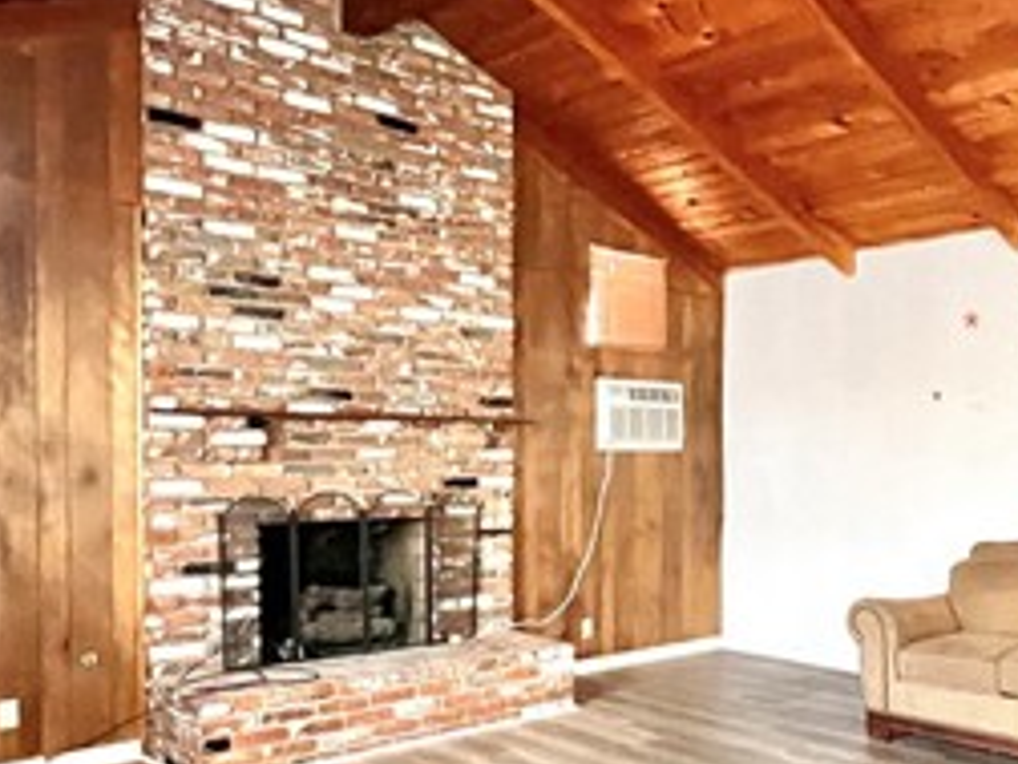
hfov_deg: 51.8
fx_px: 970
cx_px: 816
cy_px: 477
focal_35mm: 33
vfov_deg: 42.6
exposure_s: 1/30
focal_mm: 1.57
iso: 2000
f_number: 1.8
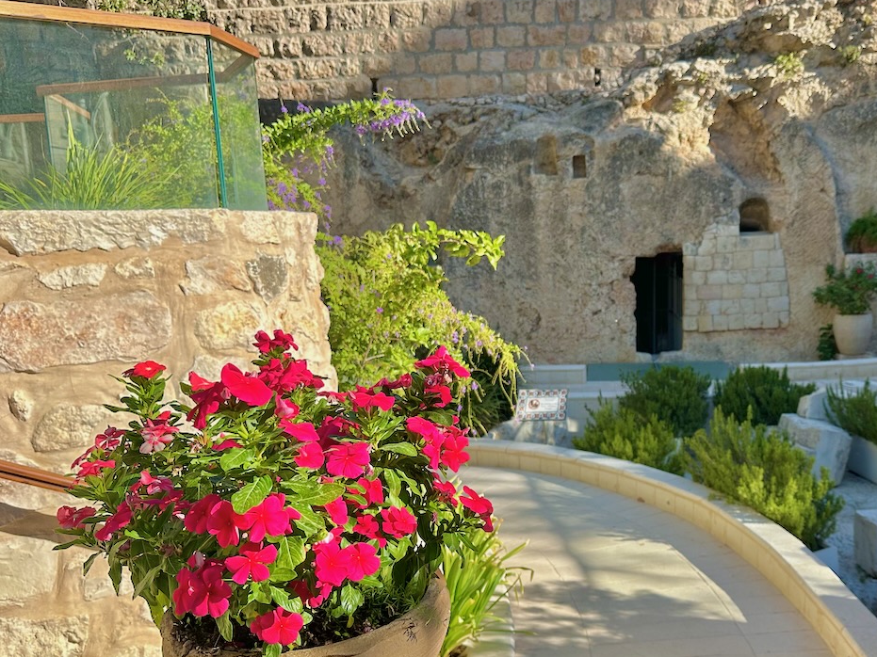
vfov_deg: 42.9
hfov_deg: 54.4
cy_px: 368
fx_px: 836
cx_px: 571
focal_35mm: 33
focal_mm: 6.86
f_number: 1.78
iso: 80
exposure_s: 1/1949
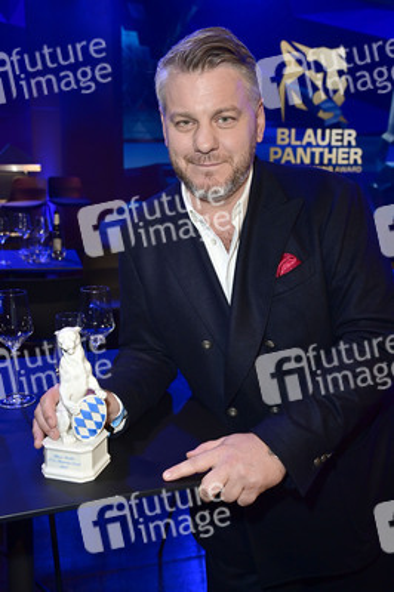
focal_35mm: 35
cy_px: 296
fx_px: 576
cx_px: 197
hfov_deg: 37.8
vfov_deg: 54.5
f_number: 5.6
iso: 1000
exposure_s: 1/60
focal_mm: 35
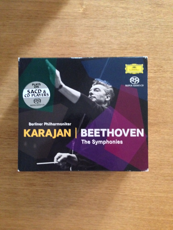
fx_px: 220
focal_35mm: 33
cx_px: 86
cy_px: 115
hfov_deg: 42.9
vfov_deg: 55.4
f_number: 2.4
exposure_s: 1/15
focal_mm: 4.12
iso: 800
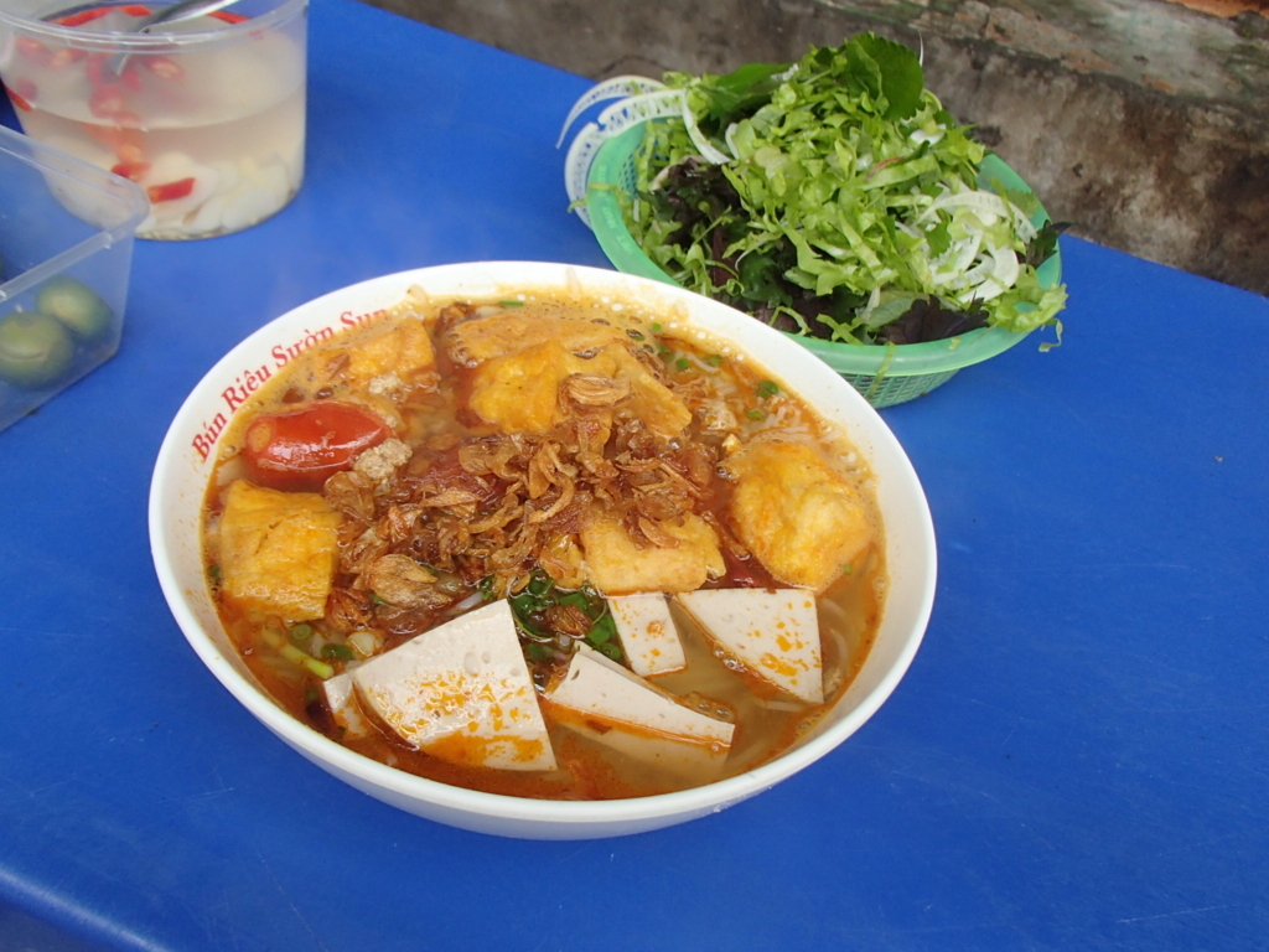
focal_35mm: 28
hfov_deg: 63.4
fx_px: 1026
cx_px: 634
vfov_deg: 49.7
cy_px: 476
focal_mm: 5
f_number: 3.9
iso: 200
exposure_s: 1/125
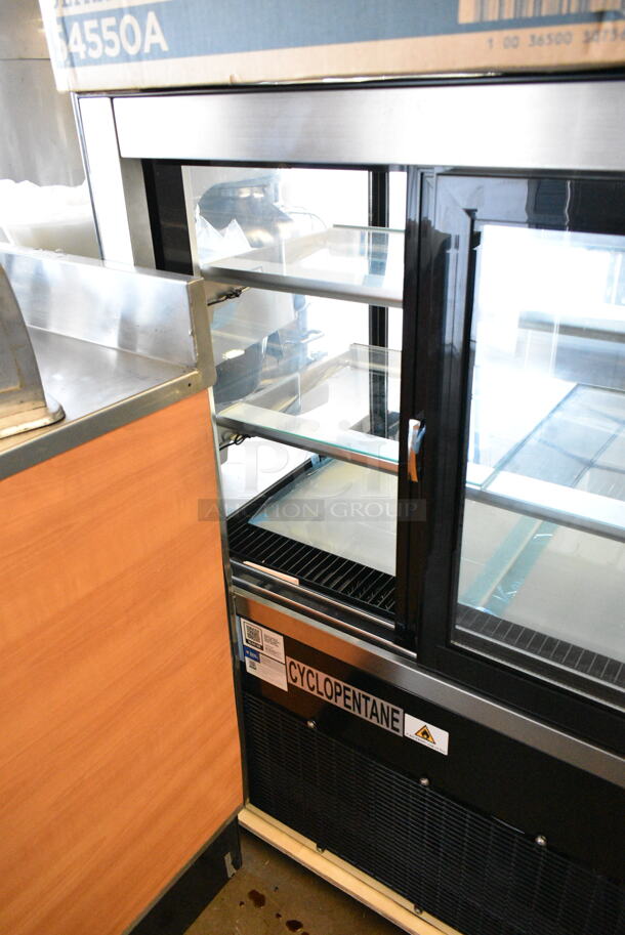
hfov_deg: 48.0
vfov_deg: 67.3
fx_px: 702
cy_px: 468
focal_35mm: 27
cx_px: 312
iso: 6400
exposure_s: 1/125
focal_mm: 18
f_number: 5.6
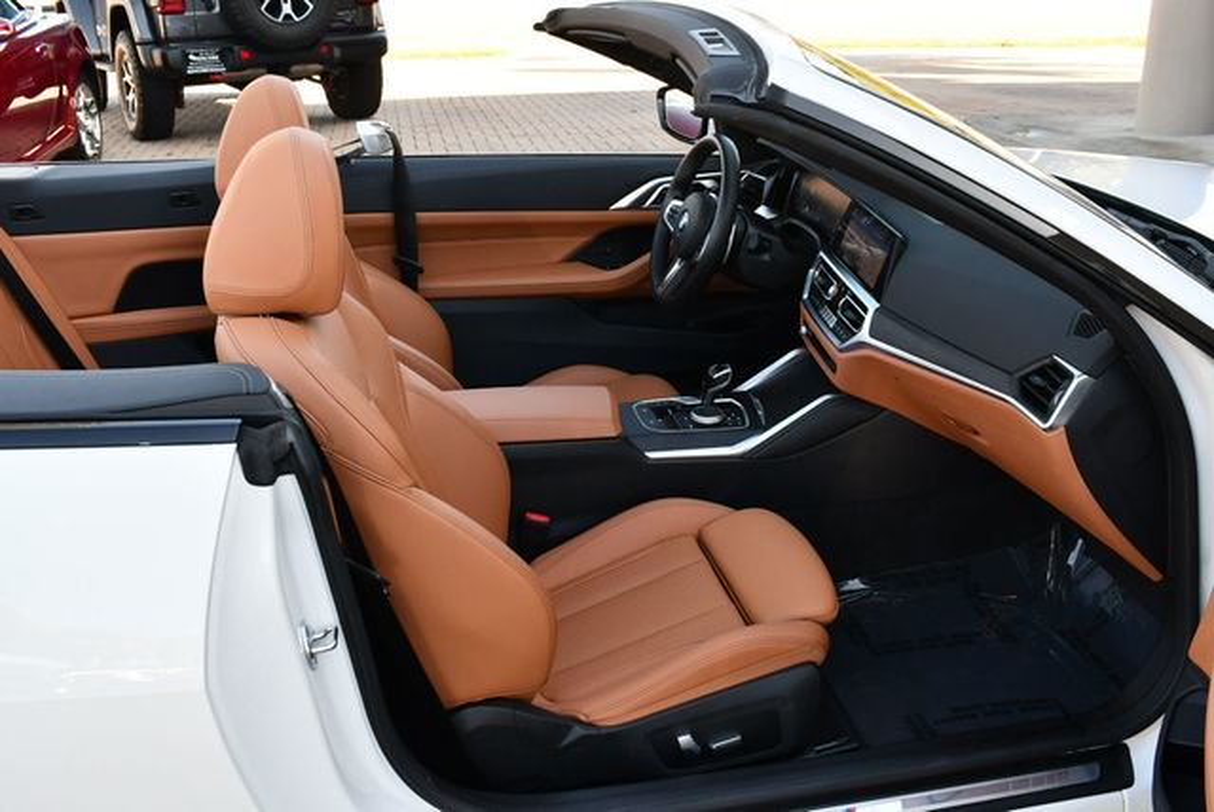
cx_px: 607
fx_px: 1215
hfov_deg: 53.1
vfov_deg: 36.9
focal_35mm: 36
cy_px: 406
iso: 400
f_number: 5
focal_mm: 18
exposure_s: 1/250
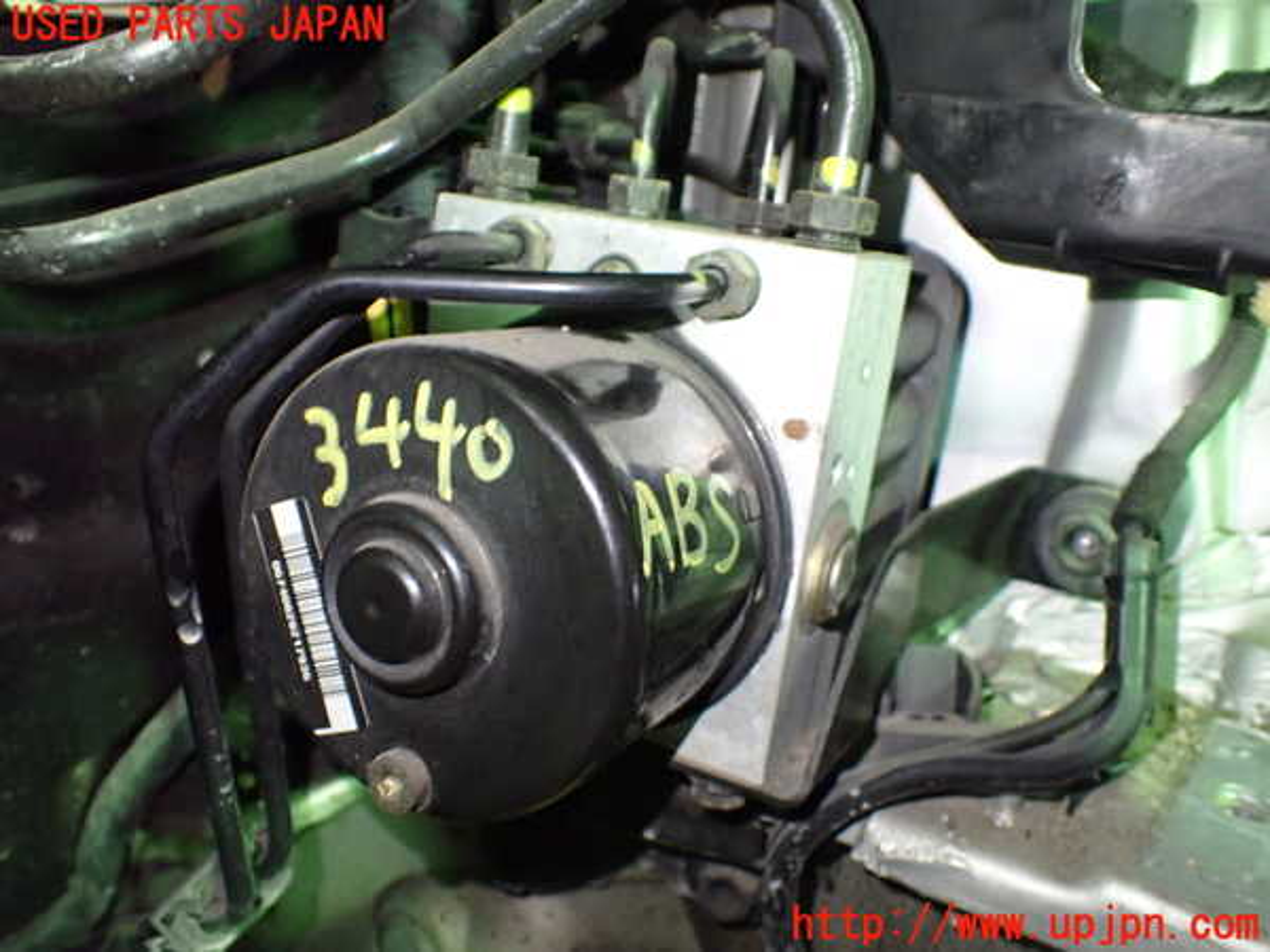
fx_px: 1101
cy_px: 476
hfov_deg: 60.0
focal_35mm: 30
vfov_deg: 46.8
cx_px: 635
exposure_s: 1/40
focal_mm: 5.4
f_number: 2.3
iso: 800
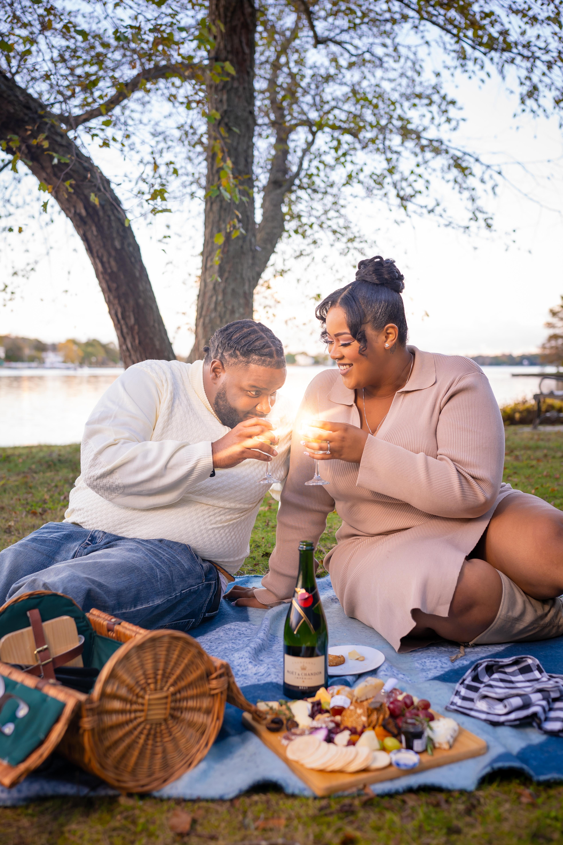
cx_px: 282
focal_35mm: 35
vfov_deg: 54.4
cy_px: 422
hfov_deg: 37.9
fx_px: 821
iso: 250
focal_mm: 35
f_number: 2.5
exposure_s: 1/200
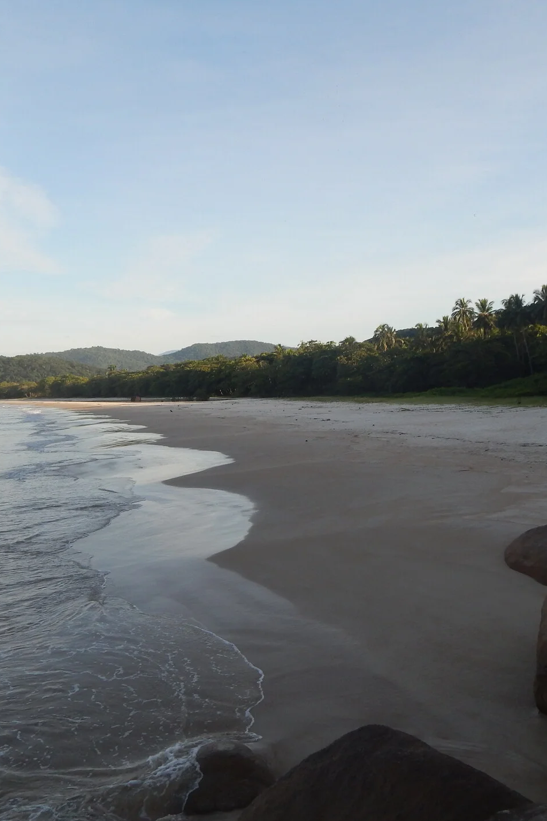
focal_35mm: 35
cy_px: 413
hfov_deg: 37.6
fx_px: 797
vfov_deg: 54.4
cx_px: 344
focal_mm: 4.5
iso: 125
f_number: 3.1
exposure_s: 1/800
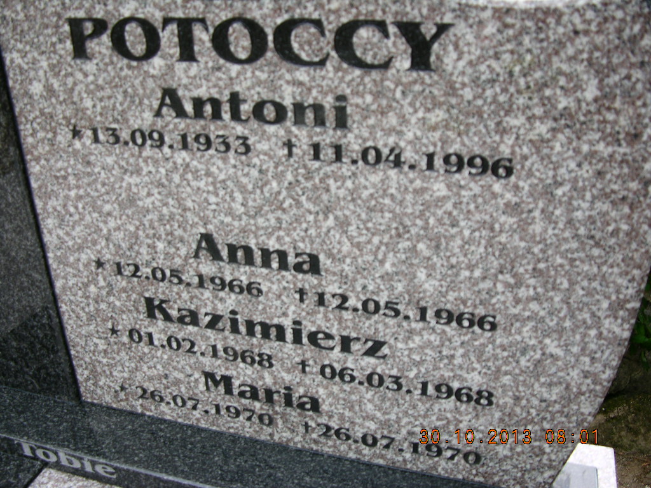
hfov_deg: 52.6
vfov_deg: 40.7
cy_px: 244
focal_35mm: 35
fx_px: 658
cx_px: 326
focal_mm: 8.9
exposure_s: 1/20.8
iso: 50
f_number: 2.8
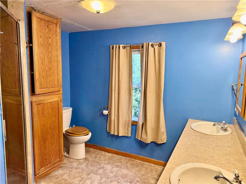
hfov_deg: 71.6
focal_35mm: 24
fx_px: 171
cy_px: 92
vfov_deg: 56.8
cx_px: 123
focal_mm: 6.76
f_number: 1.78
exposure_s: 1/120
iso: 160
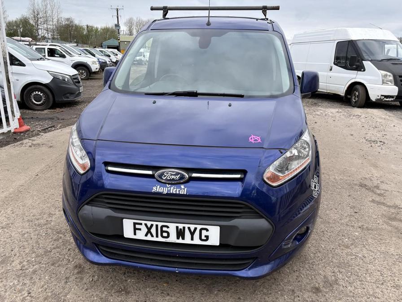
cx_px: 201
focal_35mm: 26
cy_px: 151
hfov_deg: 67.3
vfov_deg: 53.1
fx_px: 302
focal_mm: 5.96
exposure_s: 1/907
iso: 50
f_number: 1.6
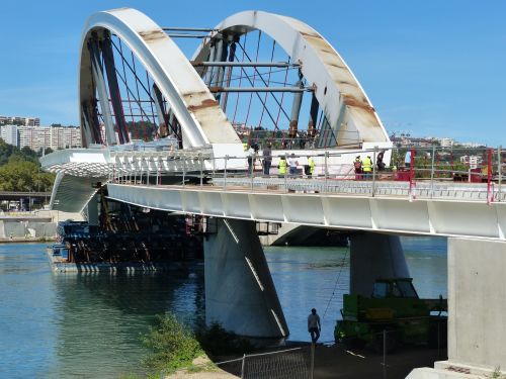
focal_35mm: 75
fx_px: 1096
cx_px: 253
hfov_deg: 26.0
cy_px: 190
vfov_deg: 19.6
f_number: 4
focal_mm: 13.5
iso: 160
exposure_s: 1/1300
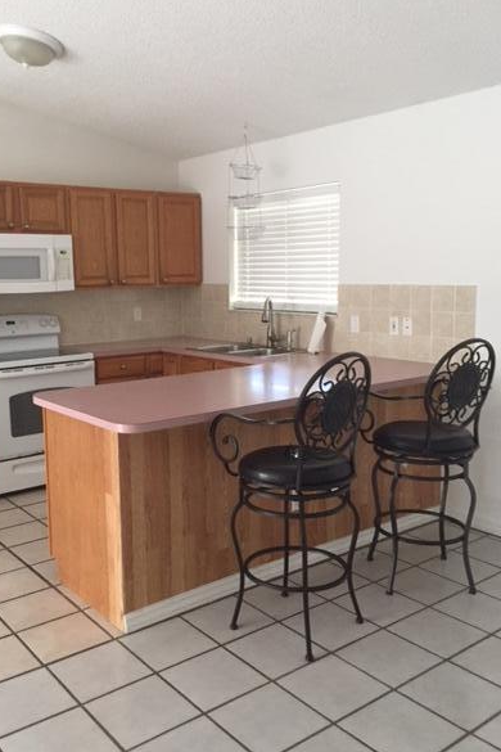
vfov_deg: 57.2
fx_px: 689
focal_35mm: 33
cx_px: 213
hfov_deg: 39.9
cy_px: 363
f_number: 2.2
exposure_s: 1/30
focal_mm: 4.15
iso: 200
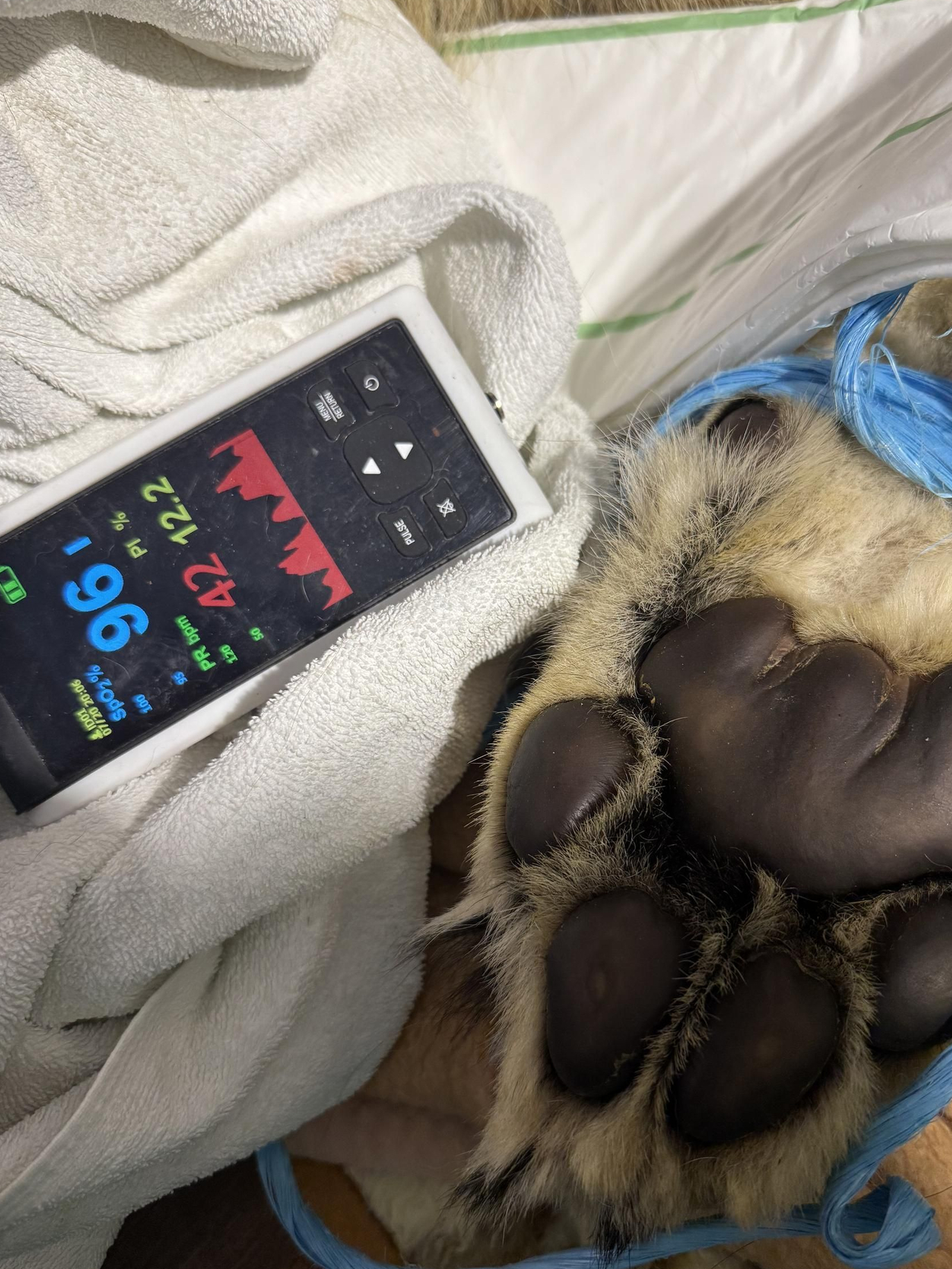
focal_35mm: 28
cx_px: 534
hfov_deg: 49.6
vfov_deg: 63.4
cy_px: 669
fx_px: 1027
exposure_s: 1/100
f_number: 1.78
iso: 200
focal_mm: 6.76
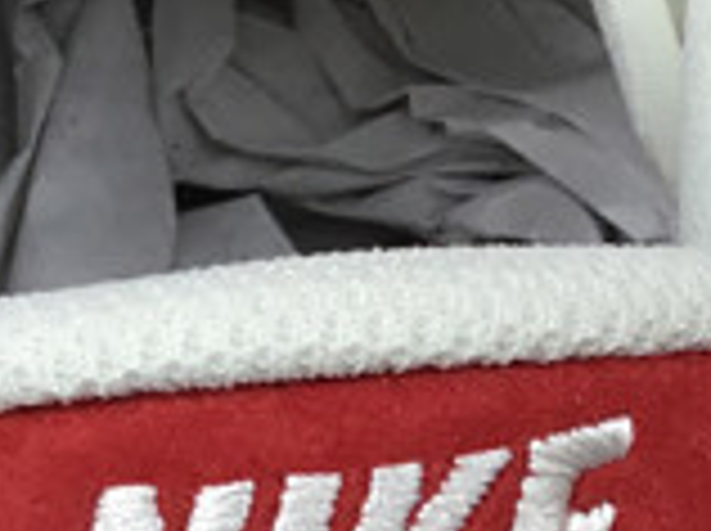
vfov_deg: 8.3
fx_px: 3630
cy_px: 650
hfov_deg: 10.8
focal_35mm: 177
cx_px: 1030
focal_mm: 3.3
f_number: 2.4
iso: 25
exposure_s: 1/275
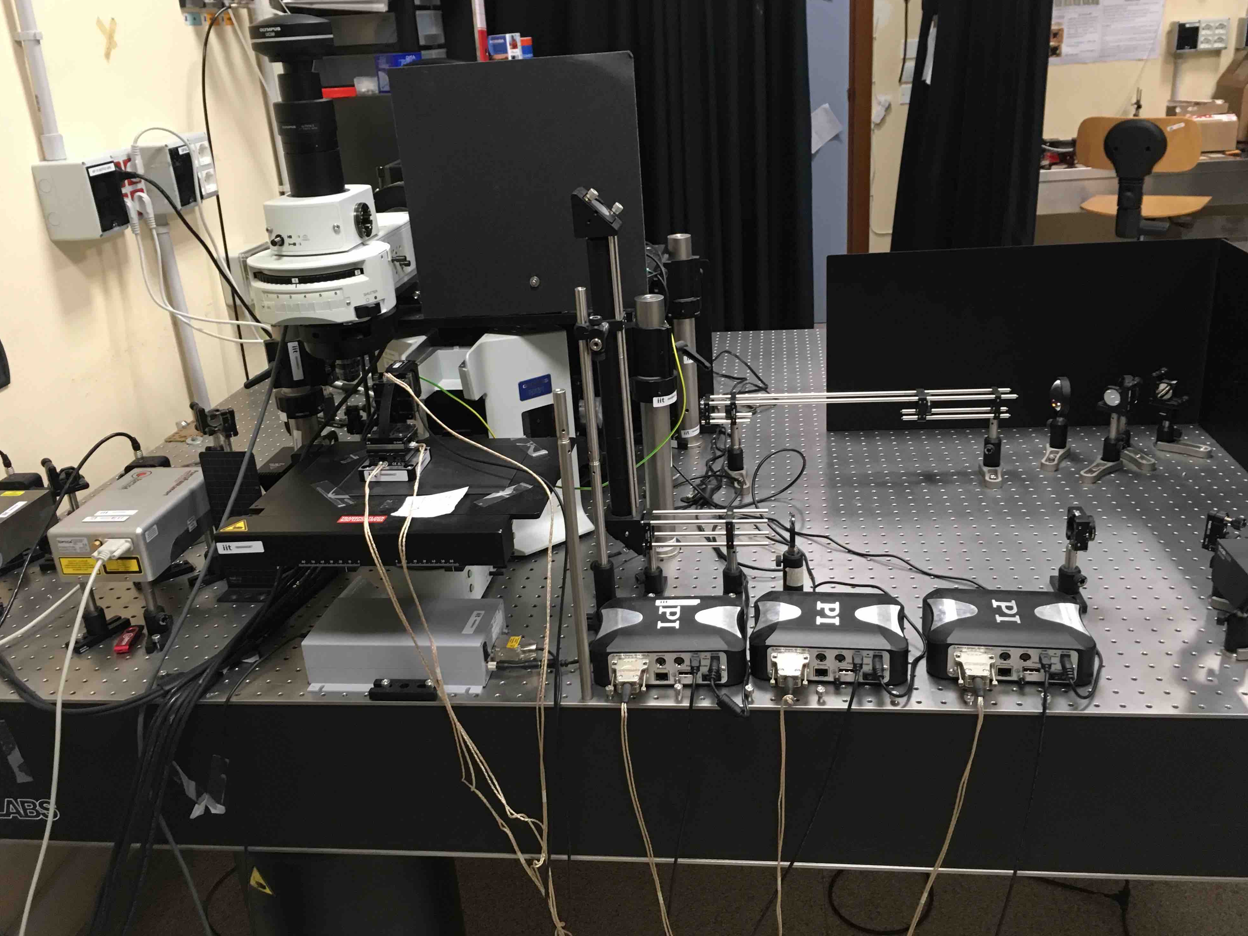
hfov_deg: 60.0
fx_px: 1082
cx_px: 634
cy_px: 462
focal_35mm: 30
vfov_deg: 46.8
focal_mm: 4.15
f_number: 2.2
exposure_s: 1/33
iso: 160
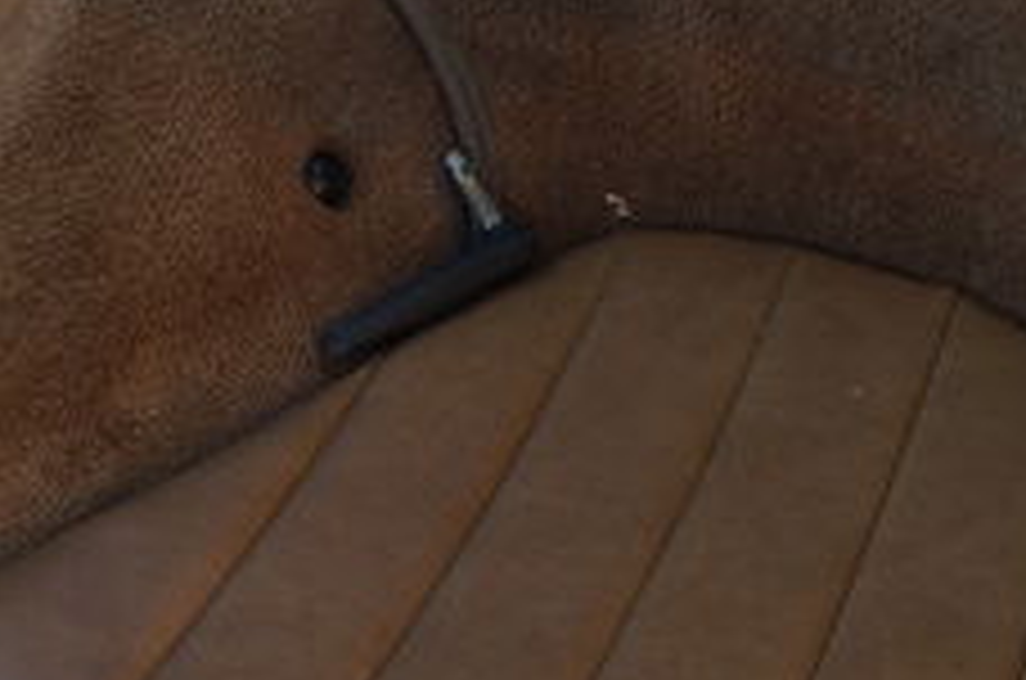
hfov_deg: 22.3
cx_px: 711
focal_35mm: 91
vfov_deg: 14.1
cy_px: -315
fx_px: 2588
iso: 200
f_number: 5
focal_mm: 18
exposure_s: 1/100
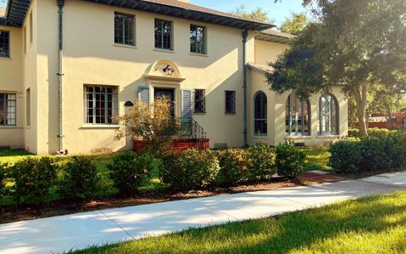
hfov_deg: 61.2
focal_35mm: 31
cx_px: 199
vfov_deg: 40.6
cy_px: 125
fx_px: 343
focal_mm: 3.99
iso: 32
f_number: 1.8
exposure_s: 1/578
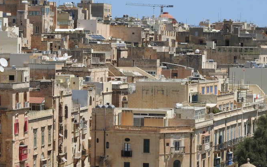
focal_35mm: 146
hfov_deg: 14.3
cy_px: 96
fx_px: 1062
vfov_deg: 9.0
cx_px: 138
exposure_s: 1/800
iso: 100
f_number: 5
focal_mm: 20.6
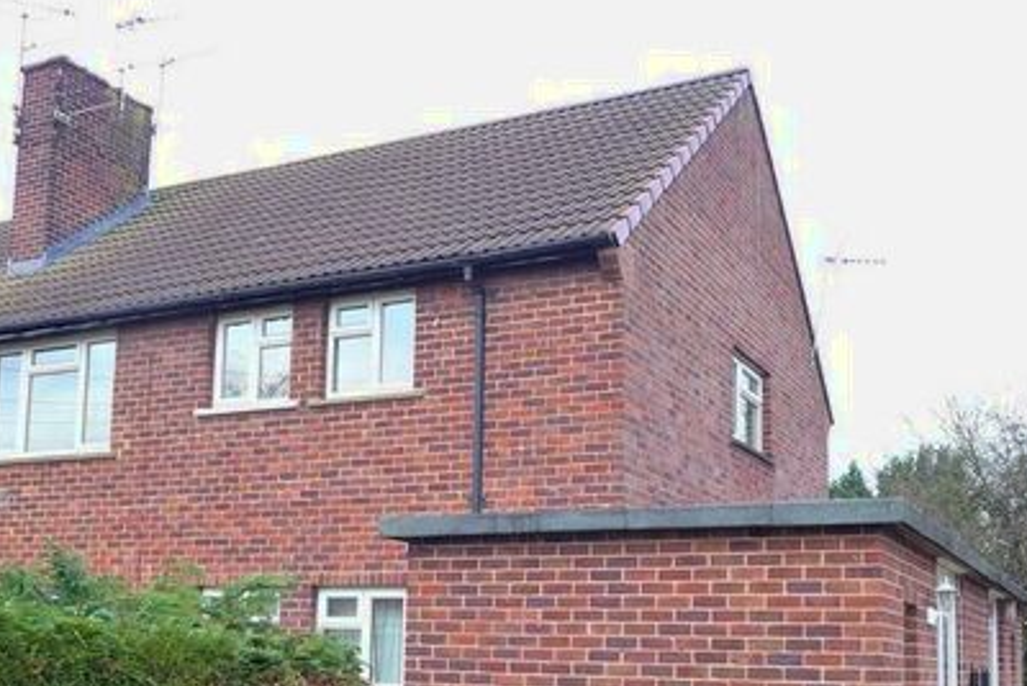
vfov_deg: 31.3
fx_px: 1199
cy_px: 518
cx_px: 480
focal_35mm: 42
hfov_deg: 46.4
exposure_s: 1/100
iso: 80
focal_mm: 4.7
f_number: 2.8
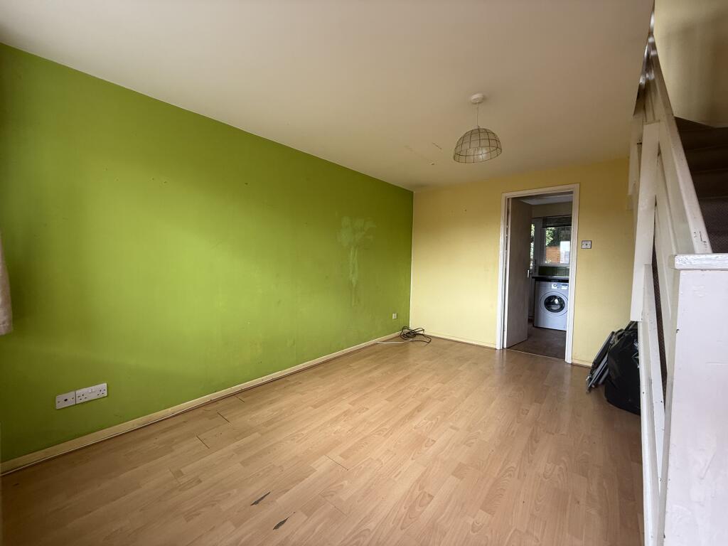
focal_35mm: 14
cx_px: 364
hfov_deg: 102.1
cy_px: 273
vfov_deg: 85.7
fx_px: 294
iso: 100
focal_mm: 2.22
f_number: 2.2
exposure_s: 1/99
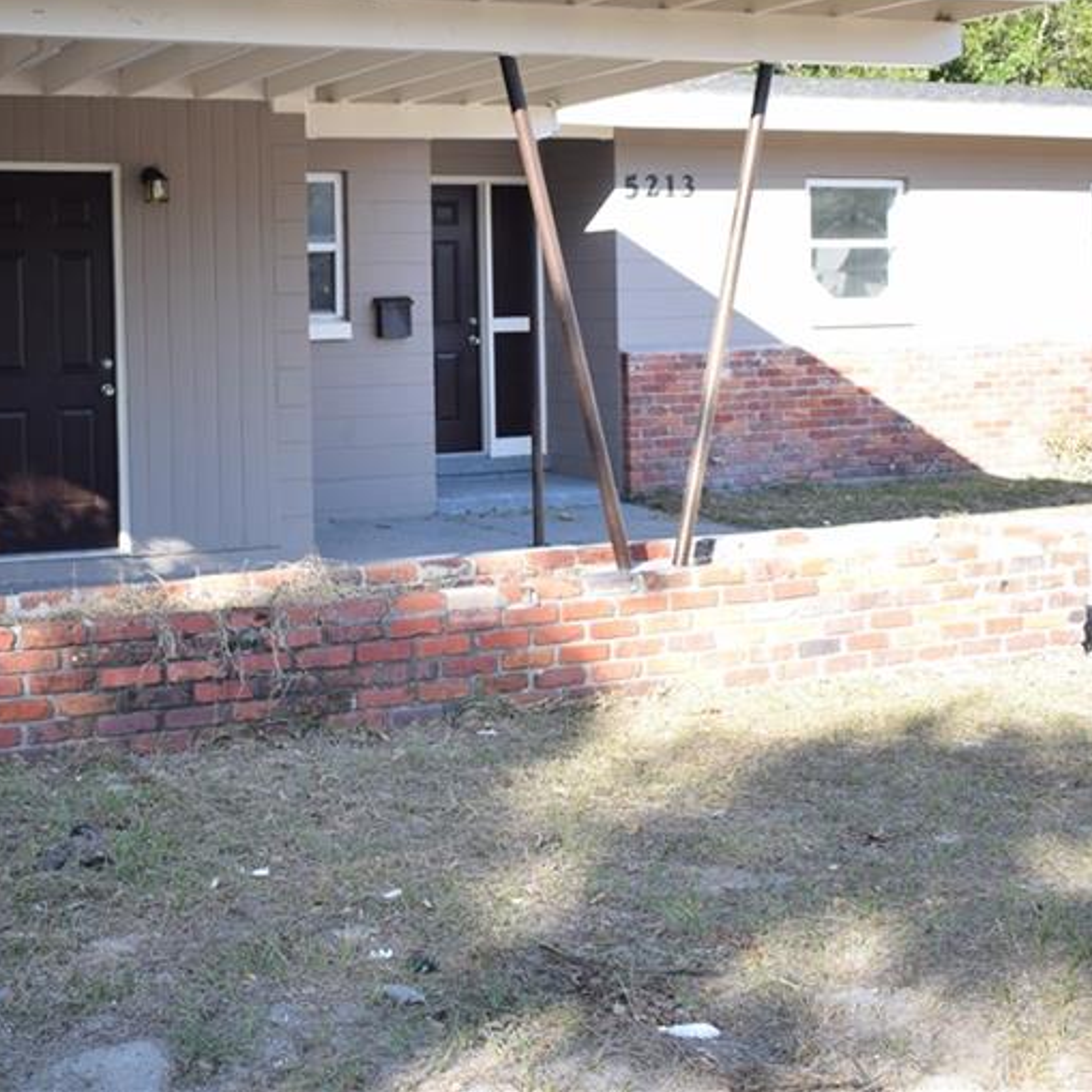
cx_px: 356
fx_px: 1922
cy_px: 363
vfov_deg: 31.5
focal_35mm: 54
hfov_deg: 31.4
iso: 250
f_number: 3.8
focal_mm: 21
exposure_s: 1/400
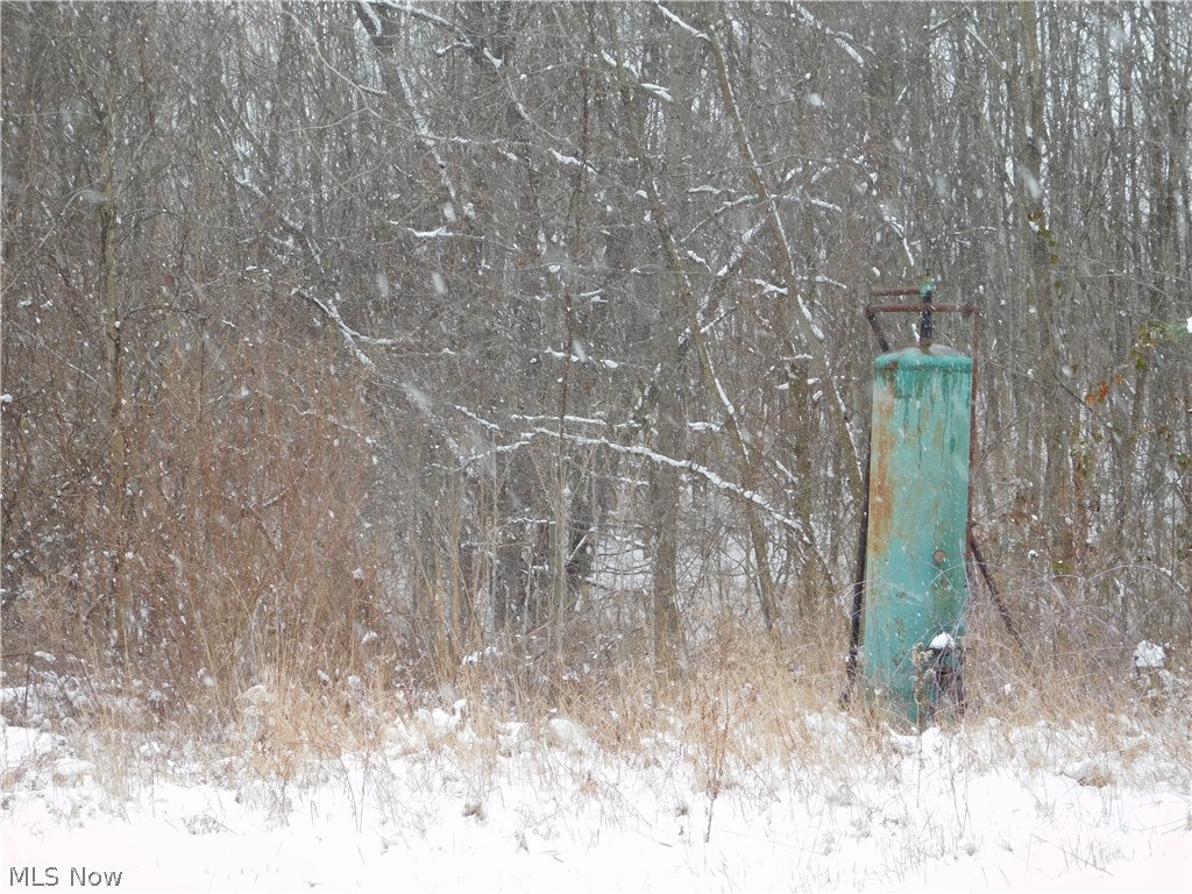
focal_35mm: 91
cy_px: 447
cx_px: 596
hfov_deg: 21.5
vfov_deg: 16.2
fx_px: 3134
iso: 125
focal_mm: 16.1
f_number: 4.5
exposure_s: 1/100
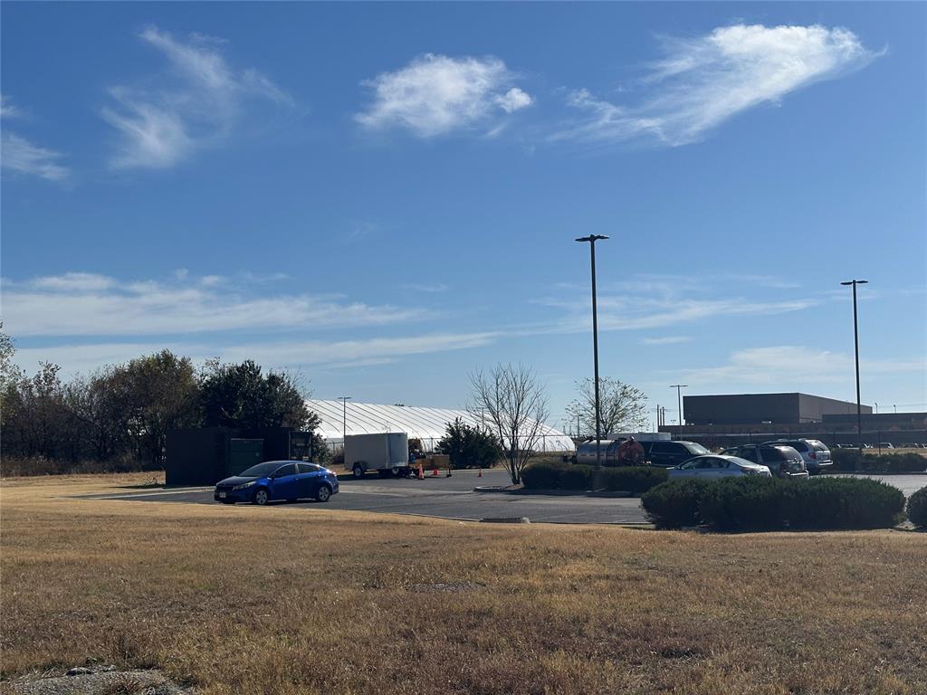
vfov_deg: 30.3
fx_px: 1285
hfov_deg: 39.7
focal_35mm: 48
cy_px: 348
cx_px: 464
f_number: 1.78
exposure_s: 1/10870
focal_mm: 6.86
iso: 64
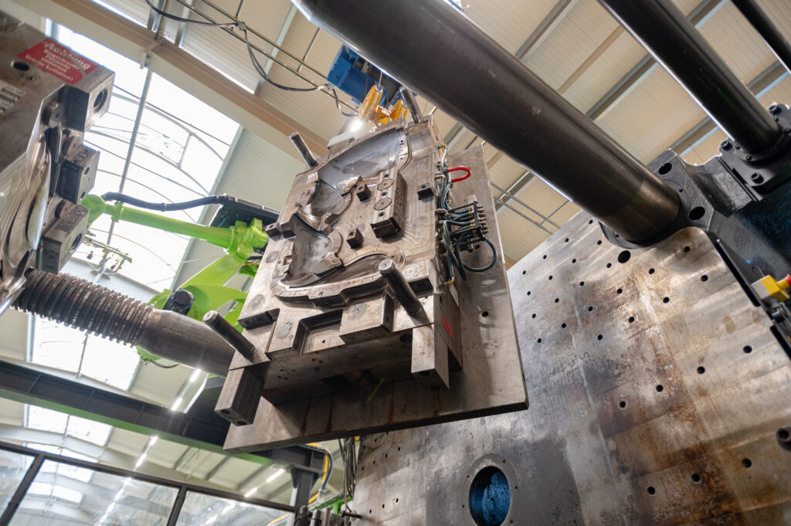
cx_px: 396
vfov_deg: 53.1
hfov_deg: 73.8
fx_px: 527
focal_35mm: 24
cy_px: 263
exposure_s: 1/100
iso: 1000
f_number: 2.8
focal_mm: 24
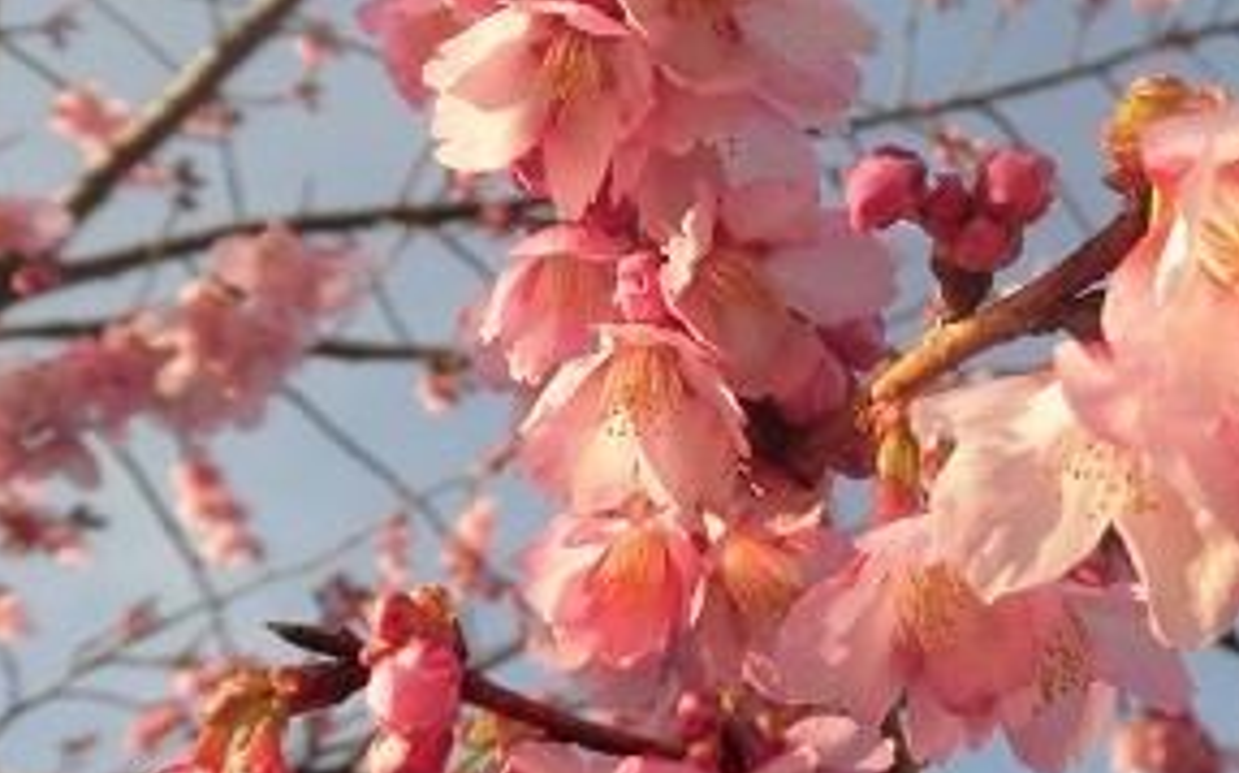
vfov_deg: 20.6
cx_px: 969
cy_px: 410
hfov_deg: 31.7
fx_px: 2126
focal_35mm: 63
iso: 100
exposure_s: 1/800
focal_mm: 5.81
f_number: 3.5
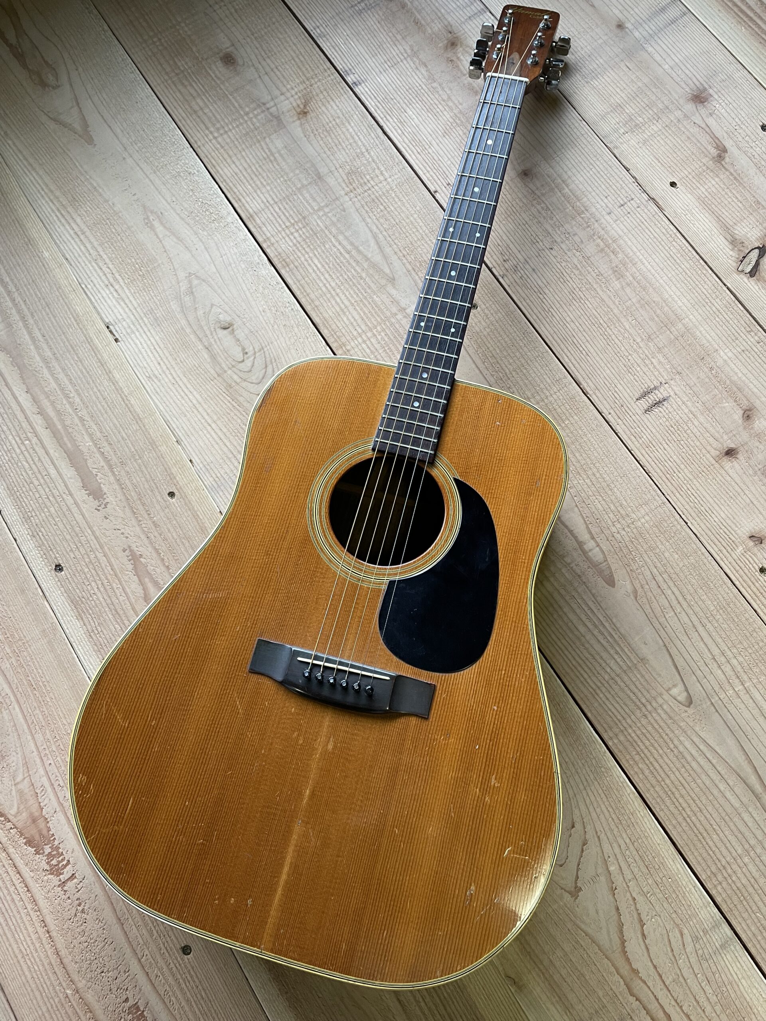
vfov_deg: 67.3
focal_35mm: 26
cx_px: 383
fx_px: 767
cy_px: 510
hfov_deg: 53.1
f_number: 1.6
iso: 100
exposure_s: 1/60
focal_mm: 4.2
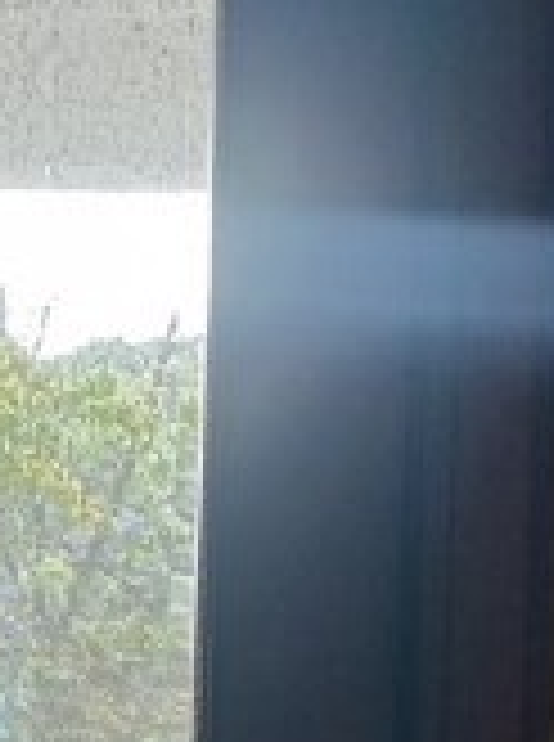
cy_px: 1007
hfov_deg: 11.2
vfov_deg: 14.9
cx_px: -329
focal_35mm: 126
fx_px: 2699
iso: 200
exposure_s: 1/50
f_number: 1.8
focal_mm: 4
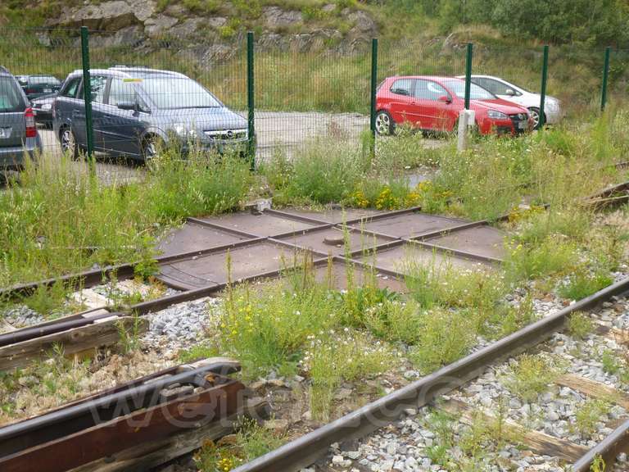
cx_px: 314
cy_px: 236
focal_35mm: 39
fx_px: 709
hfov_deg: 47.9
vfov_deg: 36.8
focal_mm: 6.9
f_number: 3.7
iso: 100
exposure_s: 1/100
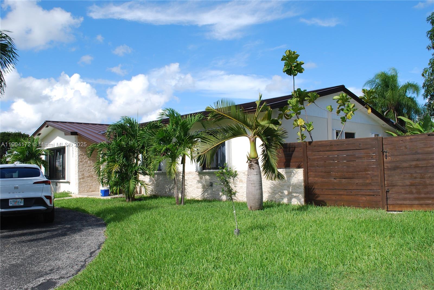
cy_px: 145
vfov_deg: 40.0
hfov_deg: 57.2
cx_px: 217
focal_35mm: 33
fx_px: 398
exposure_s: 1/250
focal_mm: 22
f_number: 10
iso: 180
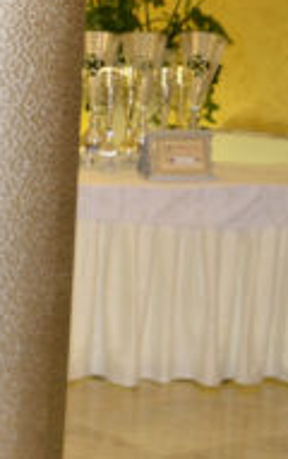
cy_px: 219
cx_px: -396
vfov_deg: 18.1
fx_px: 1439
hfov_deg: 10.0
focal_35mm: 115
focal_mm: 24
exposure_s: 1/60
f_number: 3.8
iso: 1600
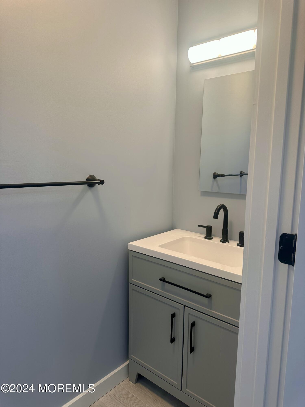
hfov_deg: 56.8
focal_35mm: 24
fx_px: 282
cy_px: 204
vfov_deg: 71.6
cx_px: 152
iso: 64
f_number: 1.78
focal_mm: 6.86
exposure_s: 1/120
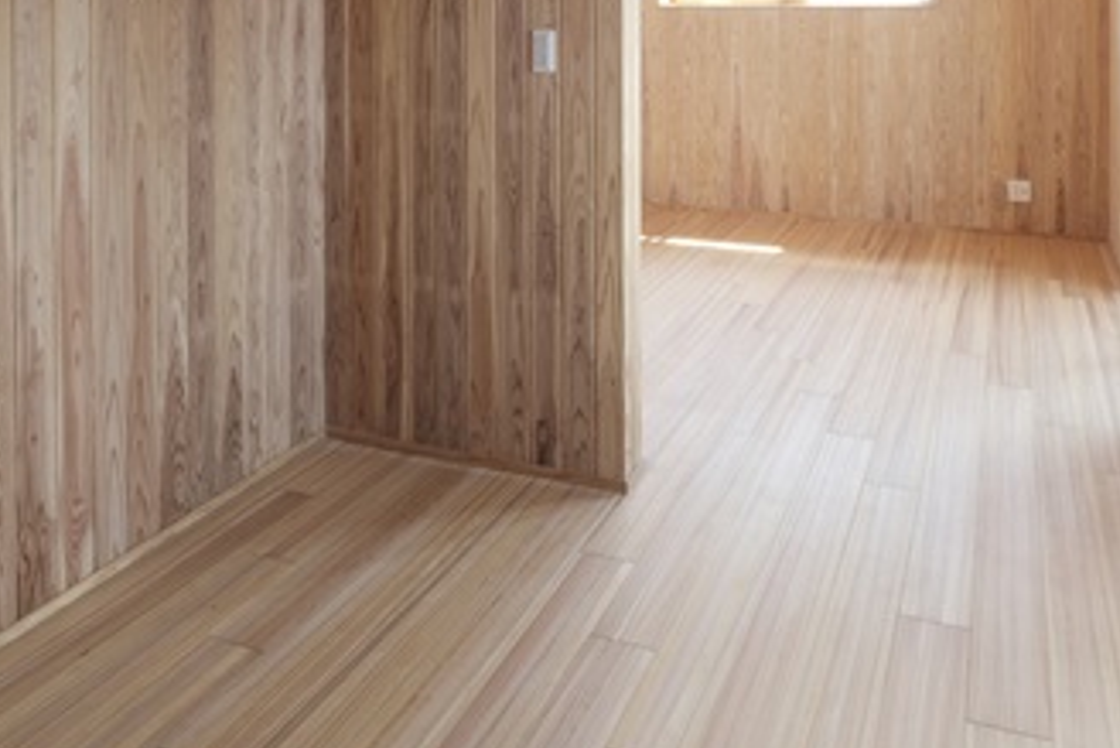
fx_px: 996
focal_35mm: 32
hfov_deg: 58.7
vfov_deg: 37.1
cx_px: 574
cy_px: 9
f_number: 6.4
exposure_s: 1/8
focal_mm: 10
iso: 160
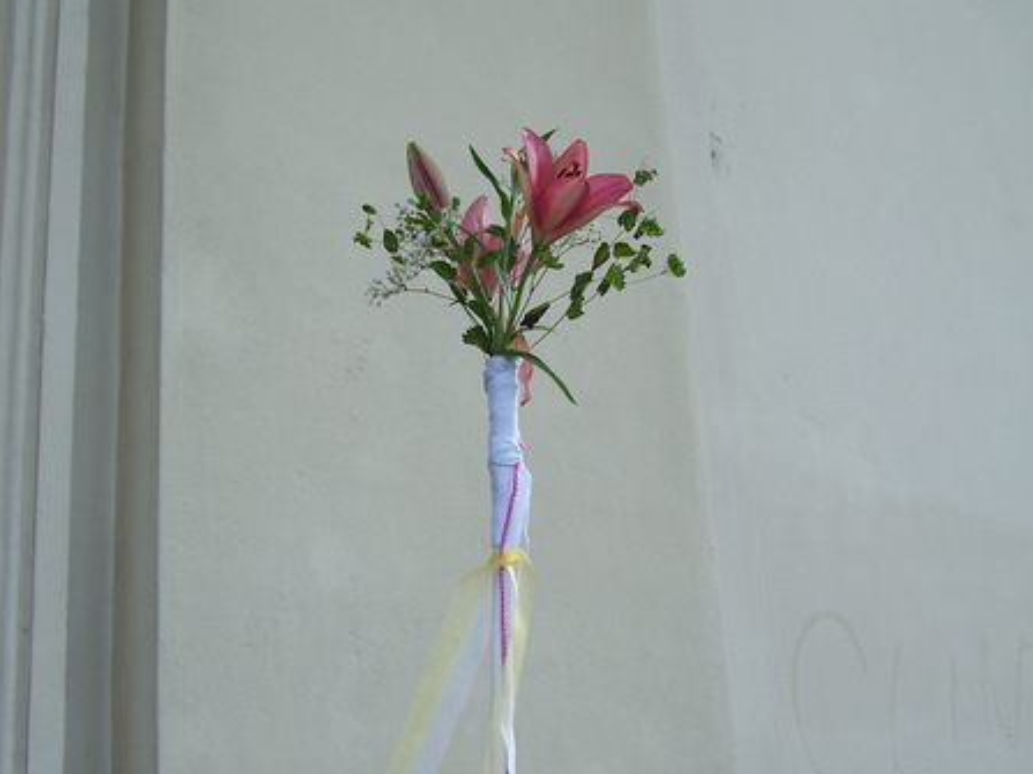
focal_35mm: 51
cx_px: 518
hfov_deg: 37.5
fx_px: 1522
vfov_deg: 28.5
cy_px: 471
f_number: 2.8
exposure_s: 1/160
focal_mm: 6.3
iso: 80
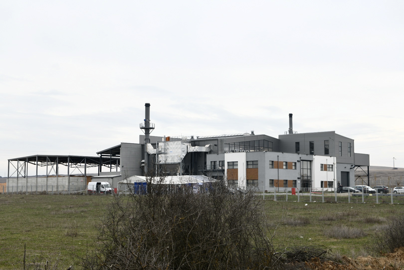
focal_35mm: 56
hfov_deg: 35.6
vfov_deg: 24.2
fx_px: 628
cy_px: 135
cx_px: 202
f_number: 10
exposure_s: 1/250
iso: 320
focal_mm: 56
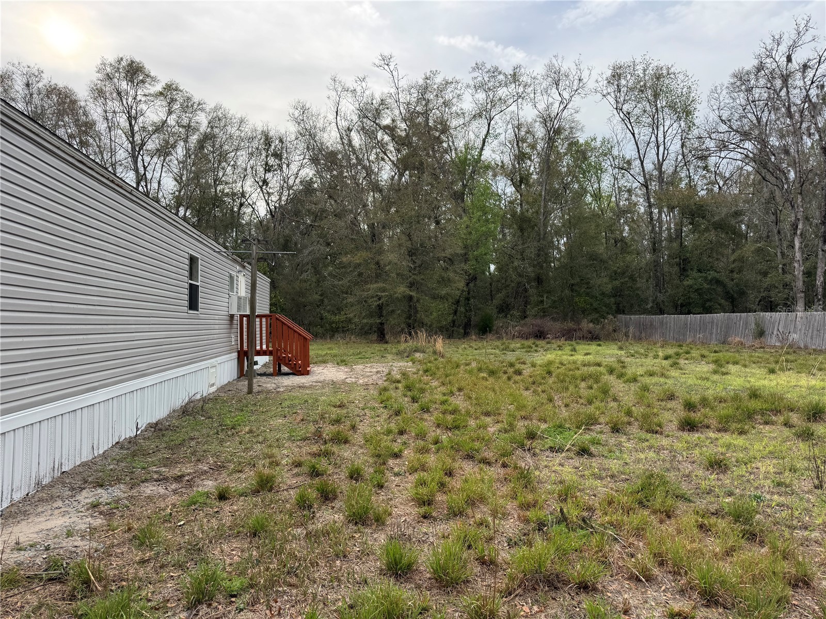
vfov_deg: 56.8
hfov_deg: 71.6
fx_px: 573
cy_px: 310
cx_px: 413
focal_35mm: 24
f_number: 1.78
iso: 80
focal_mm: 6.76
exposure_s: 1/1395
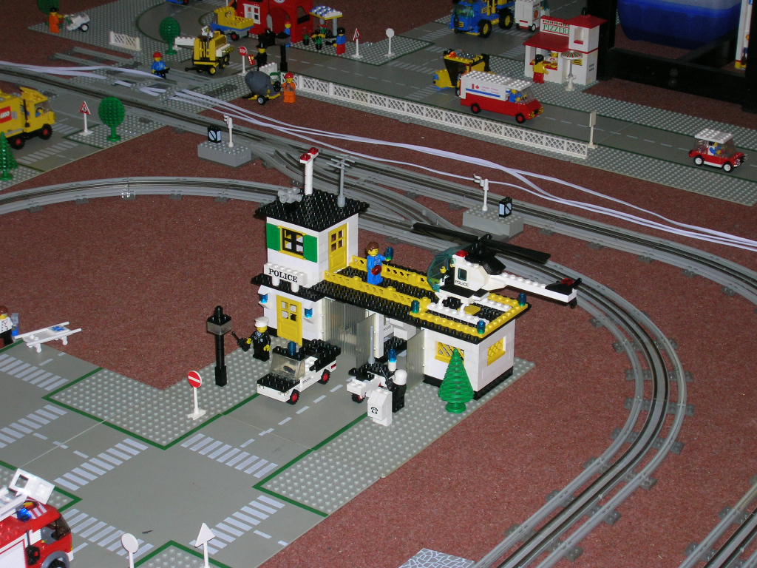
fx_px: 1531
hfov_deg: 27.8
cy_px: 284
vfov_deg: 21.0
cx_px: 378
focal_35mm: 70
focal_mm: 11.7
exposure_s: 1/60.1
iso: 94
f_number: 3.9
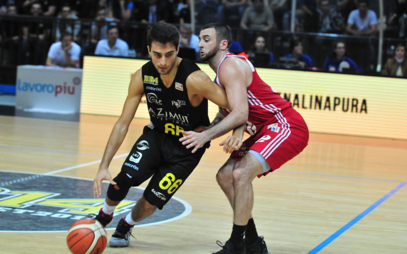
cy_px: 122
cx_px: 202
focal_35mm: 123
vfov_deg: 10.7
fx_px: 1365
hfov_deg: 17.0
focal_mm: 80
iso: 1600
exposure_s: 1/500
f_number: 2.8
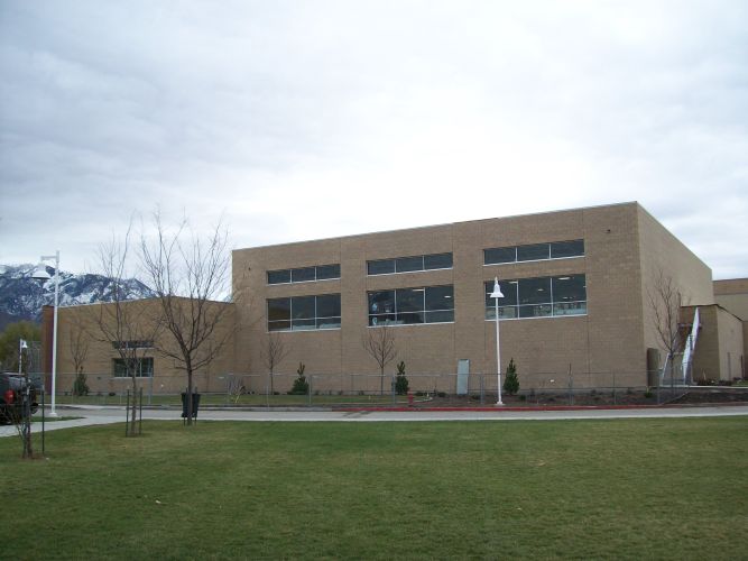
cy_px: 280
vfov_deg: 39.6
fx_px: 778
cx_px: 374
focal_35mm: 36
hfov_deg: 51.4
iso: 80
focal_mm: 6
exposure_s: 1/464
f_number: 2.7
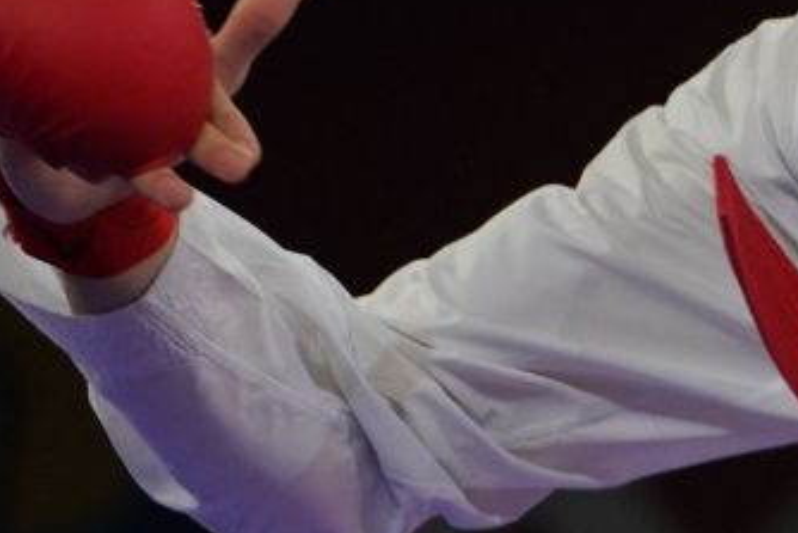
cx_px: 2069
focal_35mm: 1034
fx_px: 22929
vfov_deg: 1.3
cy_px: 65
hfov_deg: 2.0
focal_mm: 192
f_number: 2.8
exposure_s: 1/1000
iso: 1000
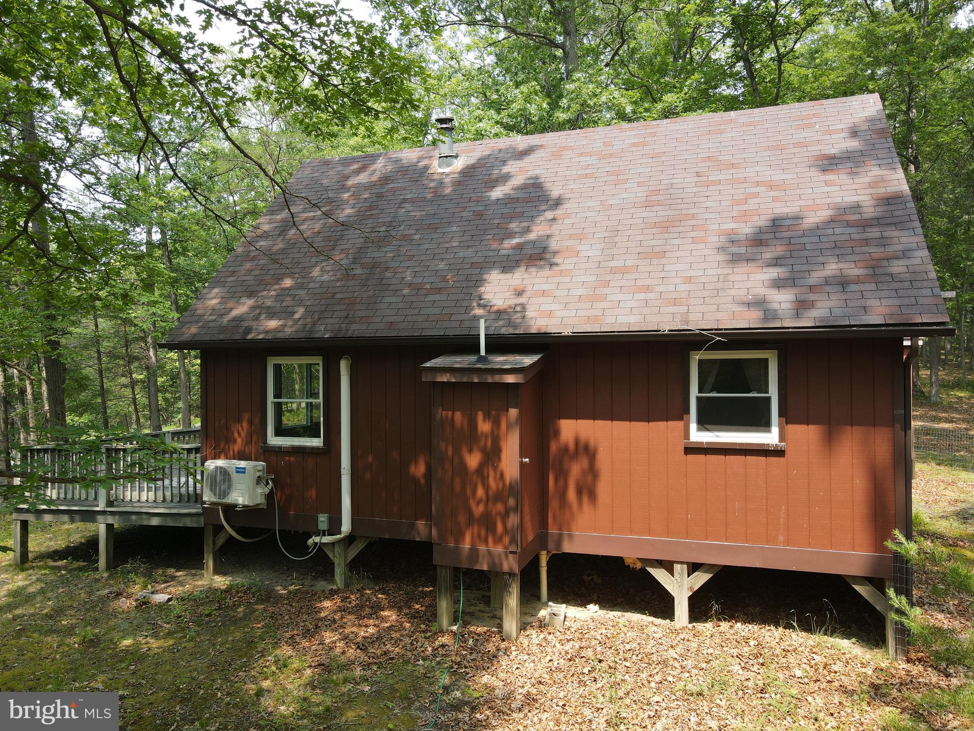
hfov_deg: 71.6
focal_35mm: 24
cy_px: 366
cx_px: 487
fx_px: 675
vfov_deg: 56.8
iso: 100
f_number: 2.8
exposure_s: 1/160
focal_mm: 4.5
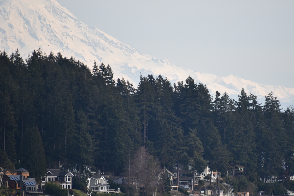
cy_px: 111
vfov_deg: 3.2
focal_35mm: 425
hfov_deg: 4.8
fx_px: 3471
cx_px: 183
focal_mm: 300
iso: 250
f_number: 5.6
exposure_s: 1/640
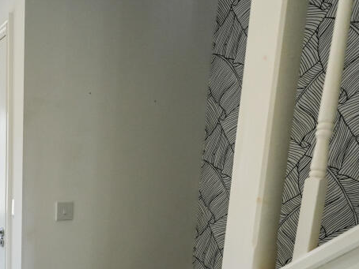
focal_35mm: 41
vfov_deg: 33.1
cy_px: 255
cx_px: 21
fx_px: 422
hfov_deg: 41.6
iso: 640
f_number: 4
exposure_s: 1/160
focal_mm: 12.5
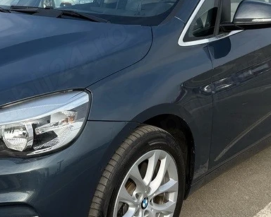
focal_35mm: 61
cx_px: 98
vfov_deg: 24.9
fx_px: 489
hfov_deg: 30.8
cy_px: 86
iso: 80
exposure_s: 1/2907
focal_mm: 6.76
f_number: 1.78
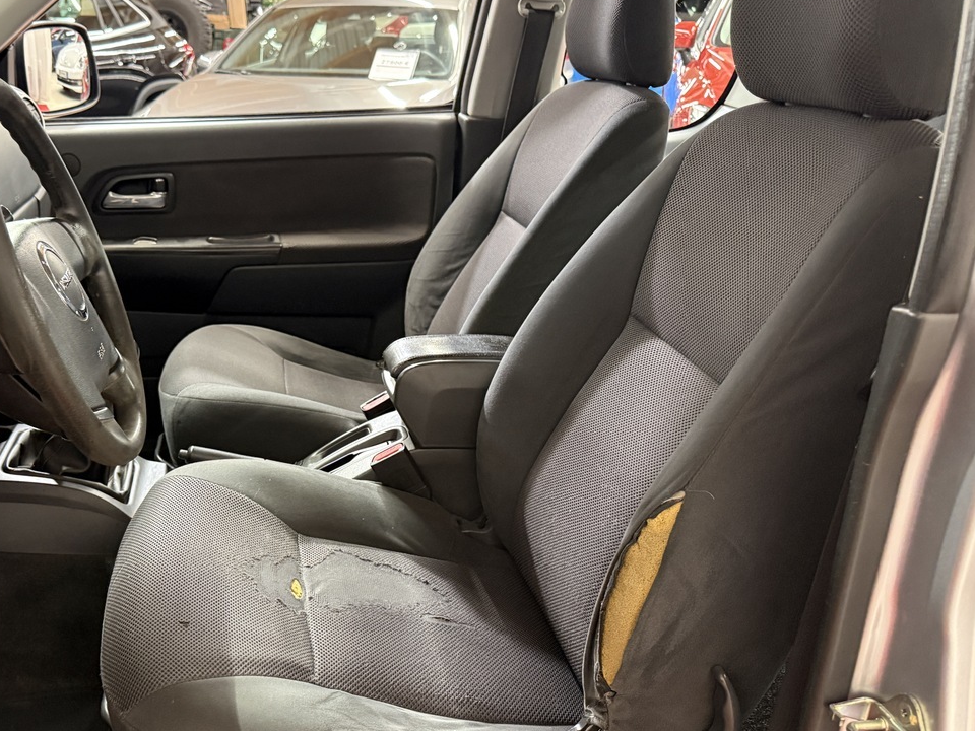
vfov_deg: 39.5
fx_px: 1014
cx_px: 278
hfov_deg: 49.8
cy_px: 436
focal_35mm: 36
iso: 800
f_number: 1.78
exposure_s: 1/50
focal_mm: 6.76
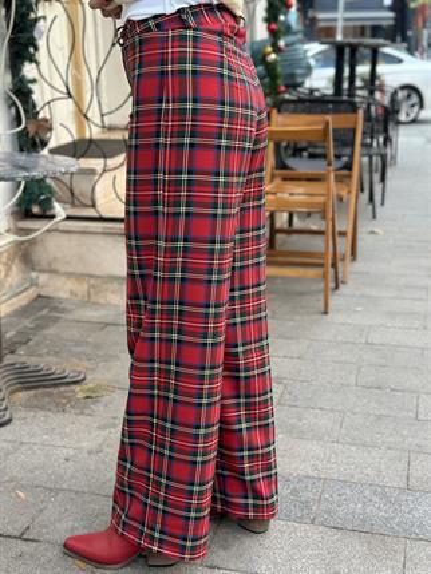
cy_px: 287
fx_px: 796
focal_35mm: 48
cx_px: 216
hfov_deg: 30.3
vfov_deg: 39.6
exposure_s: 1/128
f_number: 1.78
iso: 125
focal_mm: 6.86
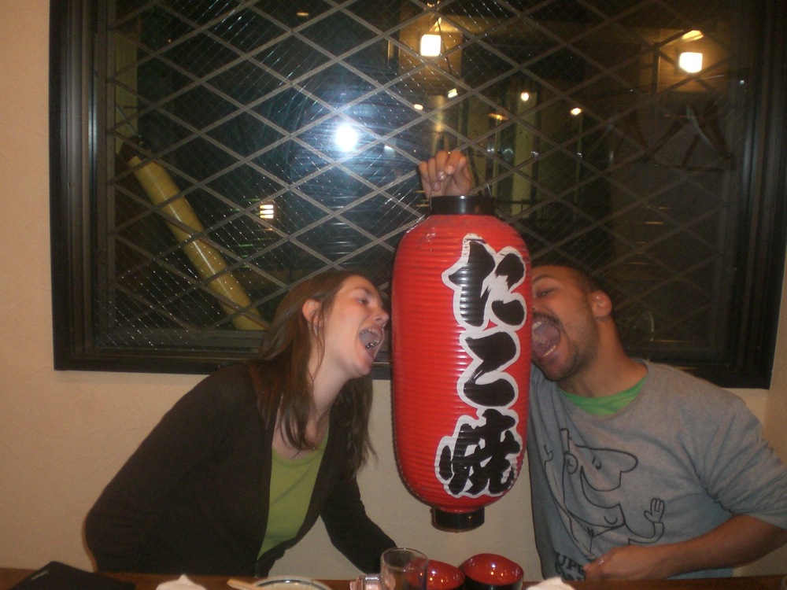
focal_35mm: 38
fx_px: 864
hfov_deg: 49.0
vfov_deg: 37.7
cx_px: 394
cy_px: 295
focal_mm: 6.3
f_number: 3.1
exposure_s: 1/30
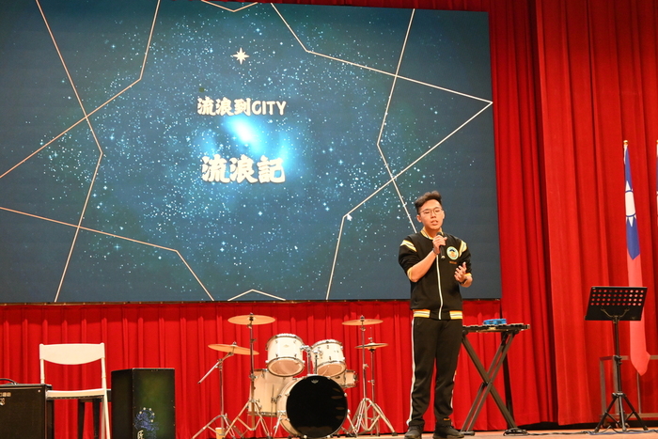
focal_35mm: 75
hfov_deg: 27.0
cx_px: 329
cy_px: 220
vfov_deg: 18.2
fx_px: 1371
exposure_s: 1/80
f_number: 6.3
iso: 3200
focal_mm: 50
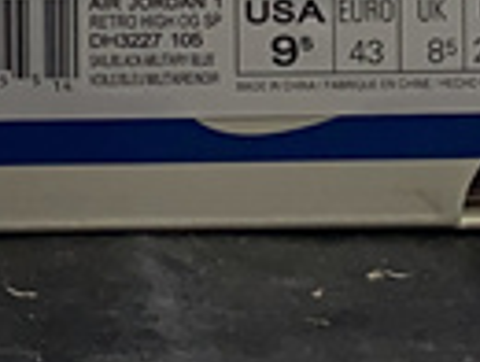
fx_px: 2778
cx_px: -118
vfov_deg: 6.6
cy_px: -850
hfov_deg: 9.7
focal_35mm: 200
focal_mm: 4.25
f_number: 1.8
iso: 50
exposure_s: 1/96
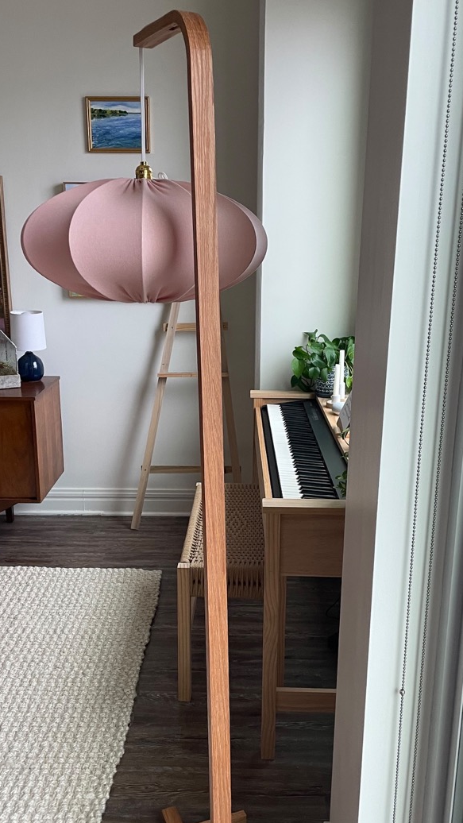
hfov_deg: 33.7
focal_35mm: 35
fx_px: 764
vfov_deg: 56.6
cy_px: 445
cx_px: 206
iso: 125
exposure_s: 1/60
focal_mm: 4.2
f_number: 1.6
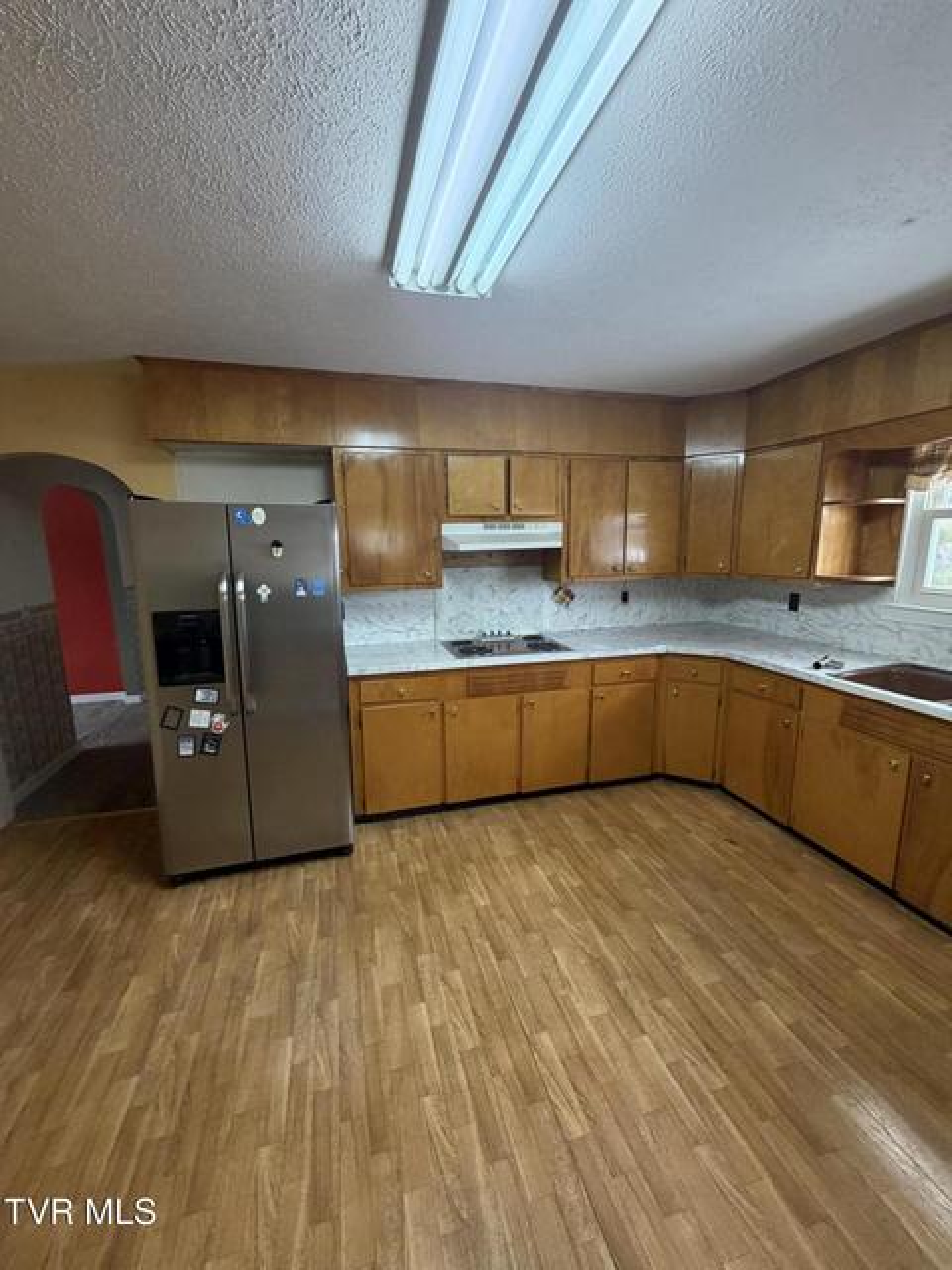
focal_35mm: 14
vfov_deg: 102.1
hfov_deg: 85.7
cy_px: 635
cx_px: 476
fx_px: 513
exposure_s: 1/60
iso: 250
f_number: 2.2
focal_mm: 2.22
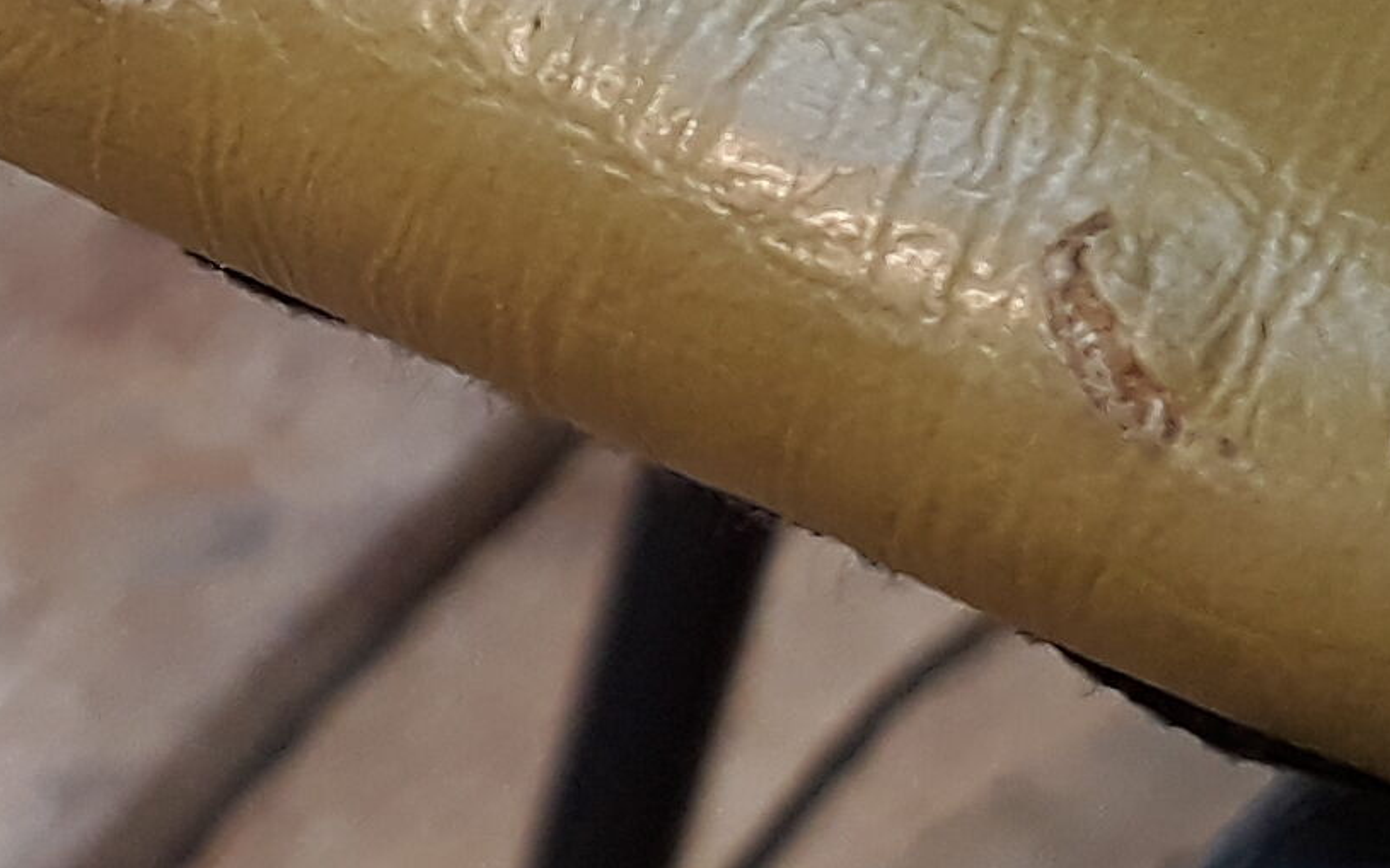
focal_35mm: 145
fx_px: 5492
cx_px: 46
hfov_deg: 14.2
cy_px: -92
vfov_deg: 9.0
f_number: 1.7
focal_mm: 3.71
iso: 100
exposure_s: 1/50
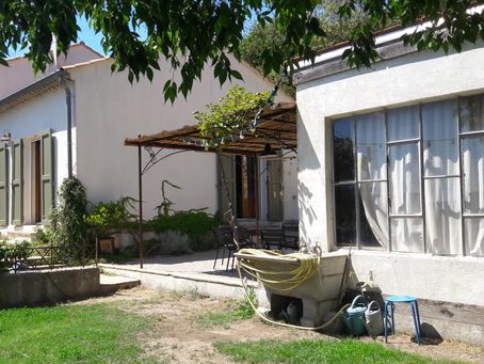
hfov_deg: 49.5
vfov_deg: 38.7
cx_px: 175
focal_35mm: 37
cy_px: 191
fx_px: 518
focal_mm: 3.7
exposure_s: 1/932
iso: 40
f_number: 1.9
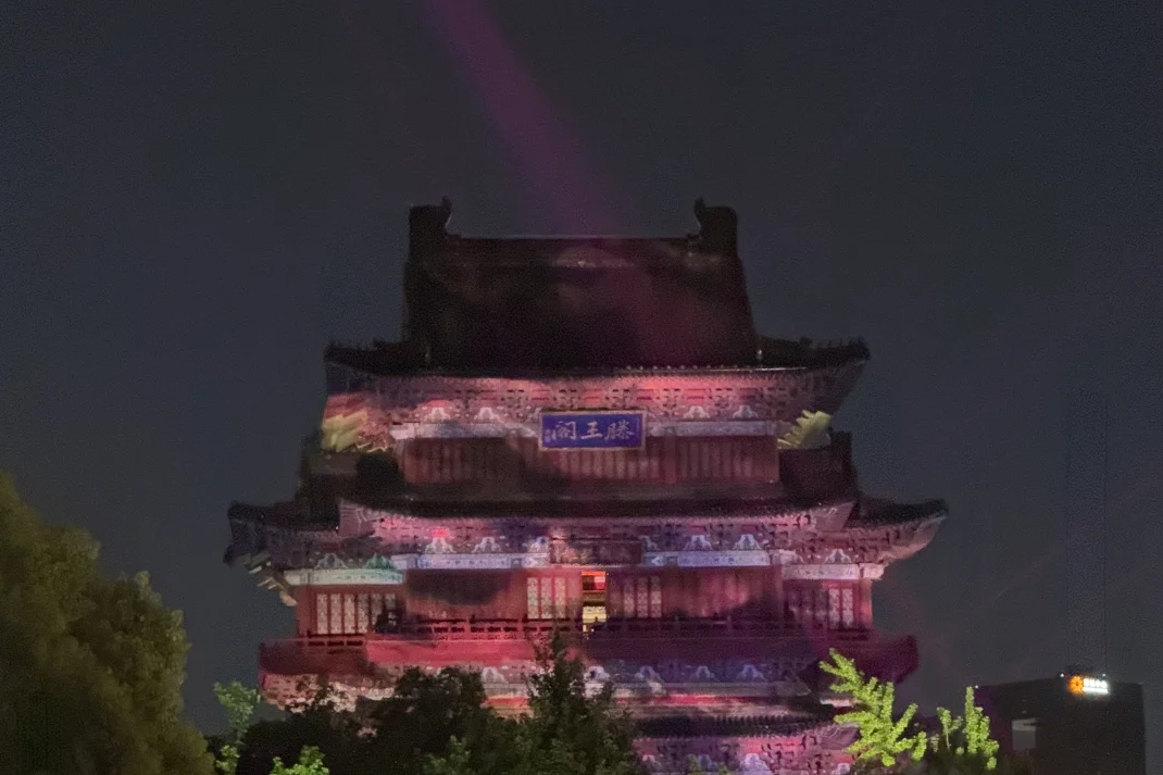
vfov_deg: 8.1
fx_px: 5426
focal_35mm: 168
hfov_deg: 12.2
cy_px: 678
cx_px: 584
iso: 1600
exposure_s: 1/25
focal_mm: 15.66
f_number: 2.8
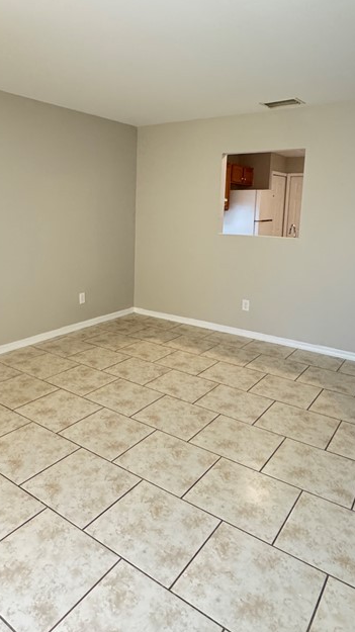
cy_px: 270
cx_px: 132
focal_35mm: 25
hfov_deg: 45.5
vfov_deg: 73.7
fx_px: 419
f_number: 2.2
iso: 800
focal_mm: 2.22
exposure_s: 1/60
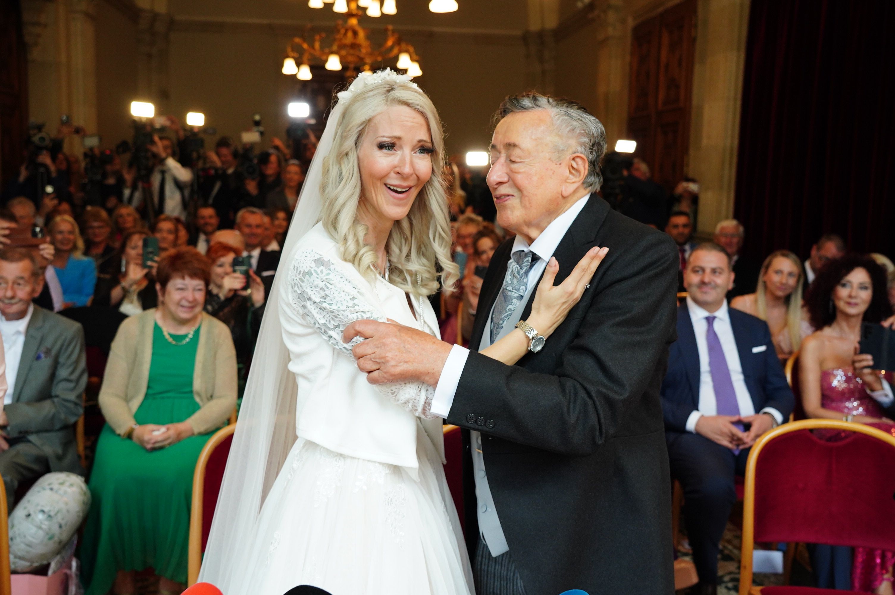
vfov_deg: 35.0
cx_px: 448
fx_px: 944
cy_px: 298
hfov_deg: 50.7
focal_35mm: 38
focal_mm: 38
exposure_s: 1/200
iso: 2000
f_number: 5
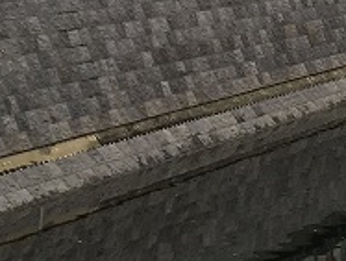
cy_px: 102
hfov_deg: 10.7
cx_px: 842
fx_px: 1562
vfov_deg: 9.5
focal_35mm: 156
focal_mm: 4.15
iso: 25
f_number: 2.2
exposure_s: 1/255
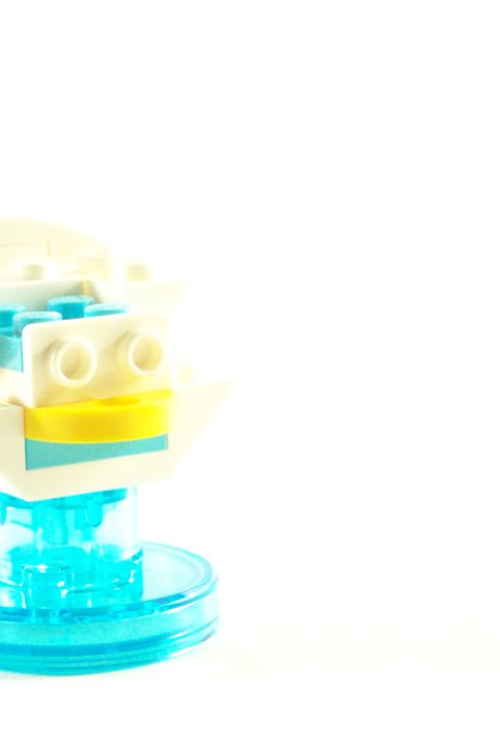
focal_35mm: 115
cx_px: 86
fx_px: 2396
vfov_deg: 17.8
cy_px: 372
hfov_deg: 11.9
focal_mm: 13.7
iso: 400
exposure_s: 1/45
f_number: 3.2
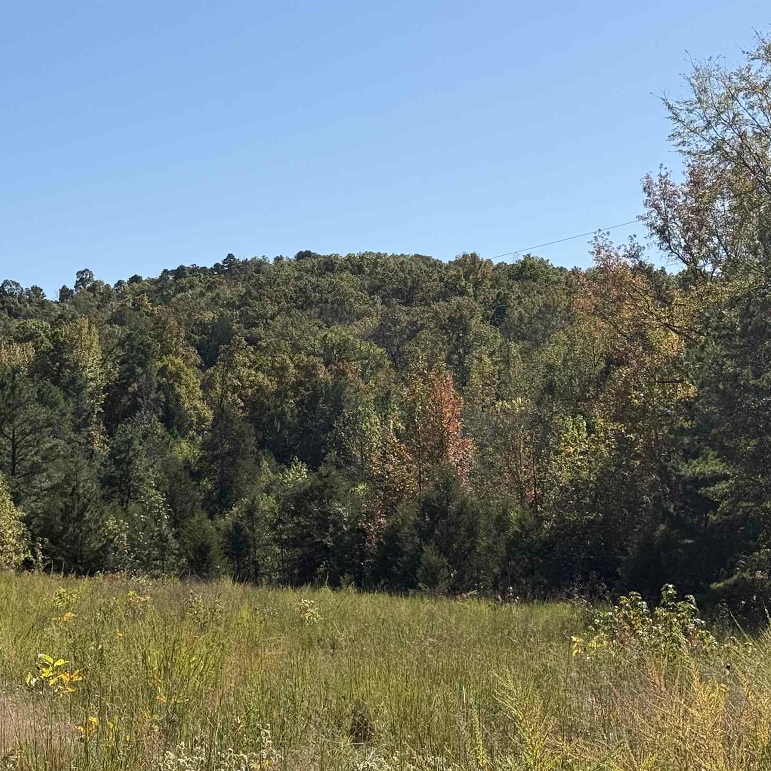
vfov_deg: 21.1
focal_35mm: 82
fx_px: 2066
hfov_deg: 21.1
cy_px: 416
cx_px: 271
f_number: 1.78
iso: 64
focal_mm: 6.76
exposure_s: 1/6024
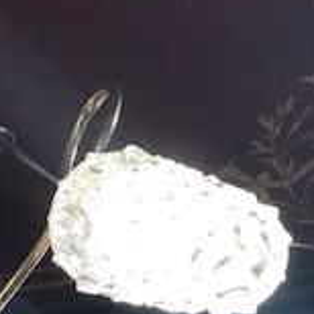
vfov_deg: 8.2
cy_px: 400
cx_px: -135
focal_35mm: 210
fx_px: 2155
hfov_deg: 8.2
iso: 50
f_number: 2.8
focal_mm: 6.6
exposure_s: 1/33
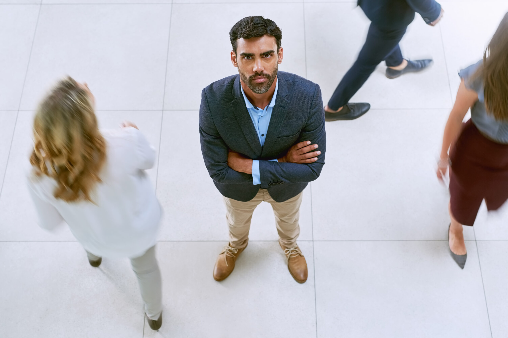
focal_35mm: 50
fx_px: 706
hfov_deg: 39.6
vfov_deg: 27.0
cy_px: 169
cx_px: 254
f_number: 4
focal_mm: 50
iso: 100
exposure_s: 1/20
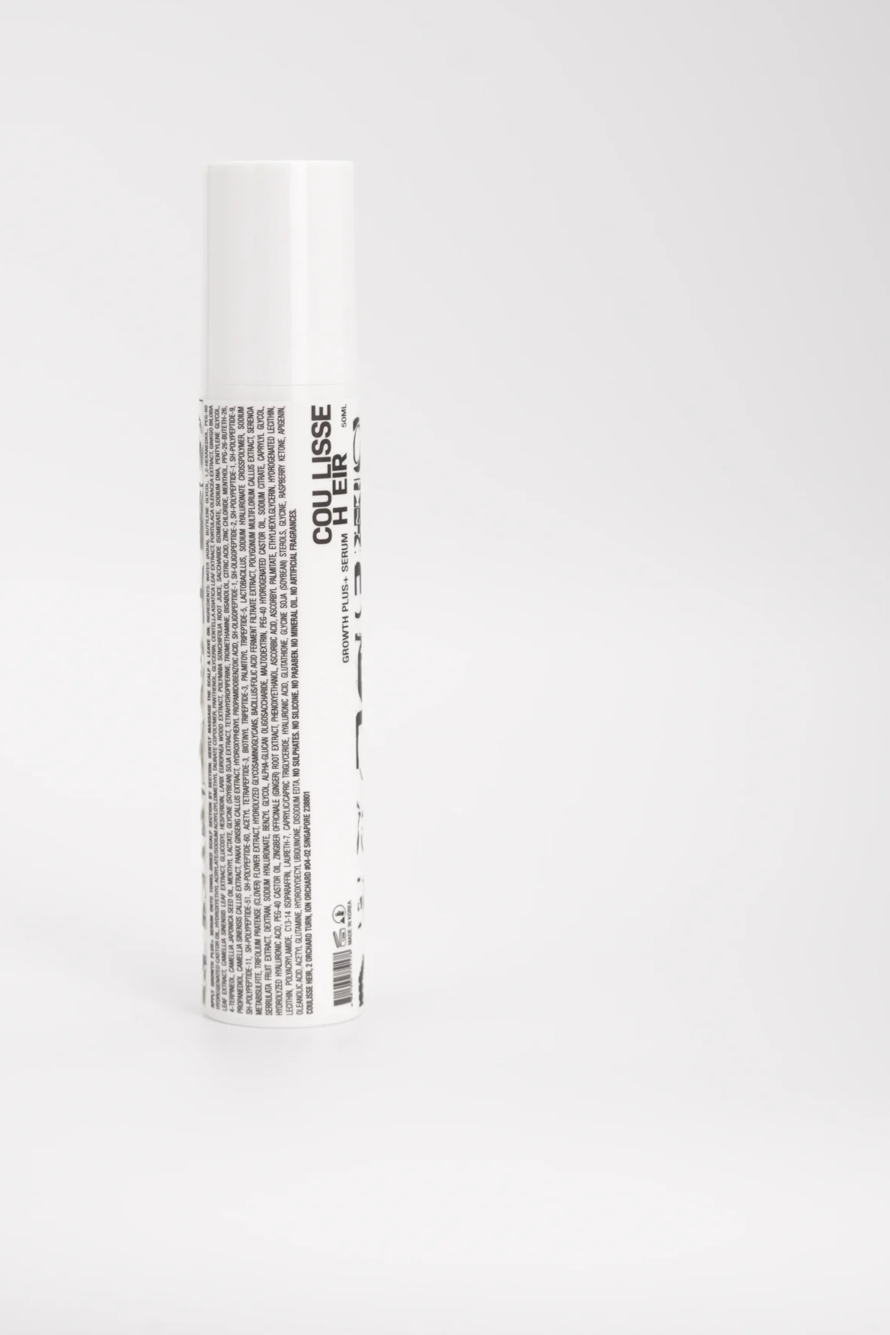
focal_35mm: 96
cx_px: 317
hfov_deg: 14.2
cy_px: 478
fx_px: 3561
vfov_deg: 21.2
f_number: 2.8
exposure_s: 1/200
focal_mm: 43.8
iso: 100
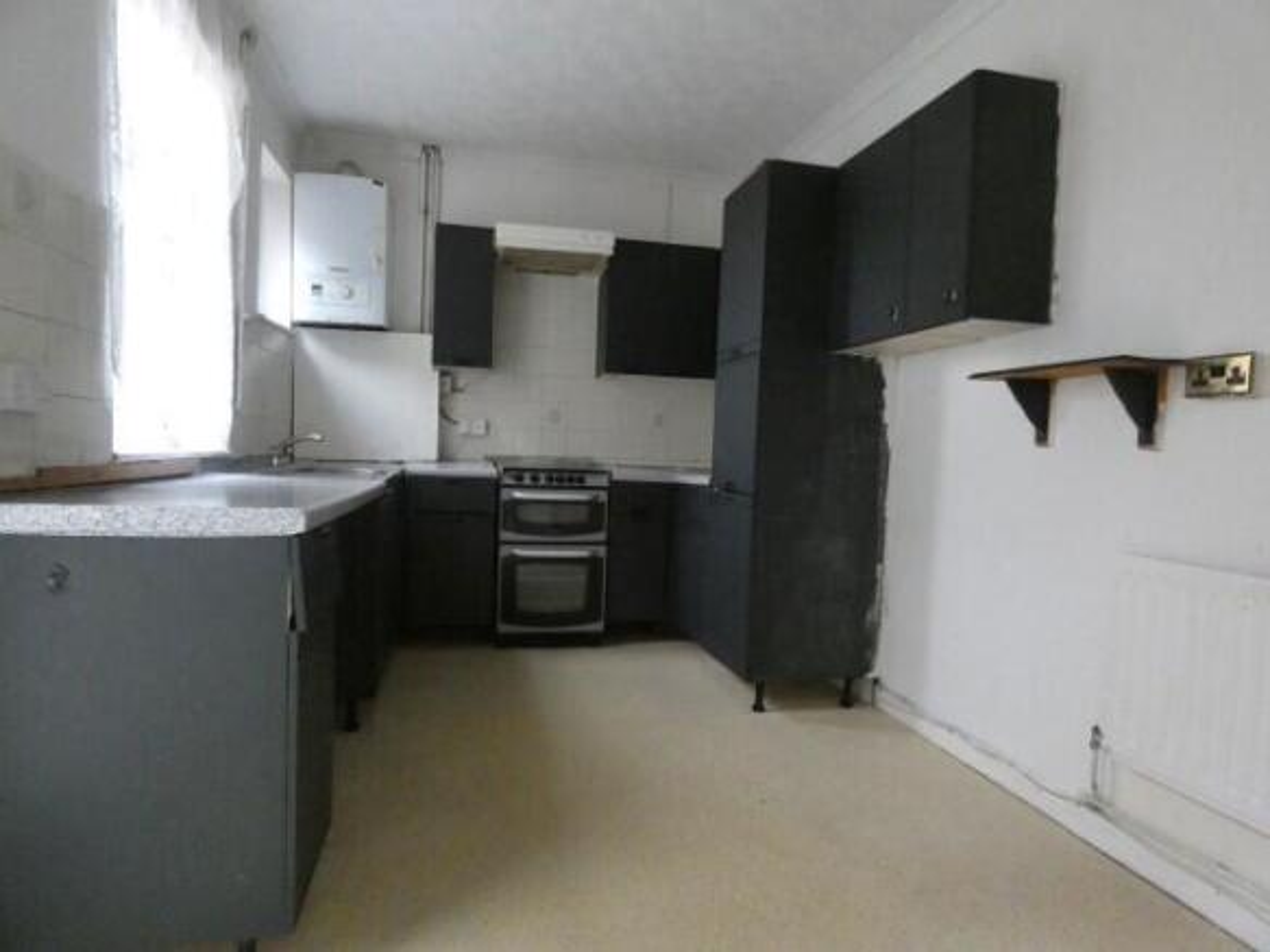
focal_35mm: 20
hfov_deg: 81.8
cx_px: 635
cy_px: 476
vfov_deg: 66.0
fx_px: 734
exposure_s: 1/60
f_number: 2.8
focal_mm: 3.6
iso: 1600
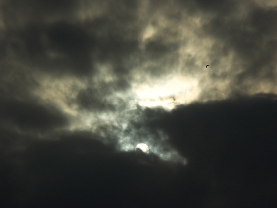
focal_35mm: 200
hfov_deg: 9.9
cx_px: 138
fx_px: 1600
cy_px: 104
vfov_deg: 7.4
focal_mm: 51
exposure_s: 1/1000
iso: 50
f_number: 7.1
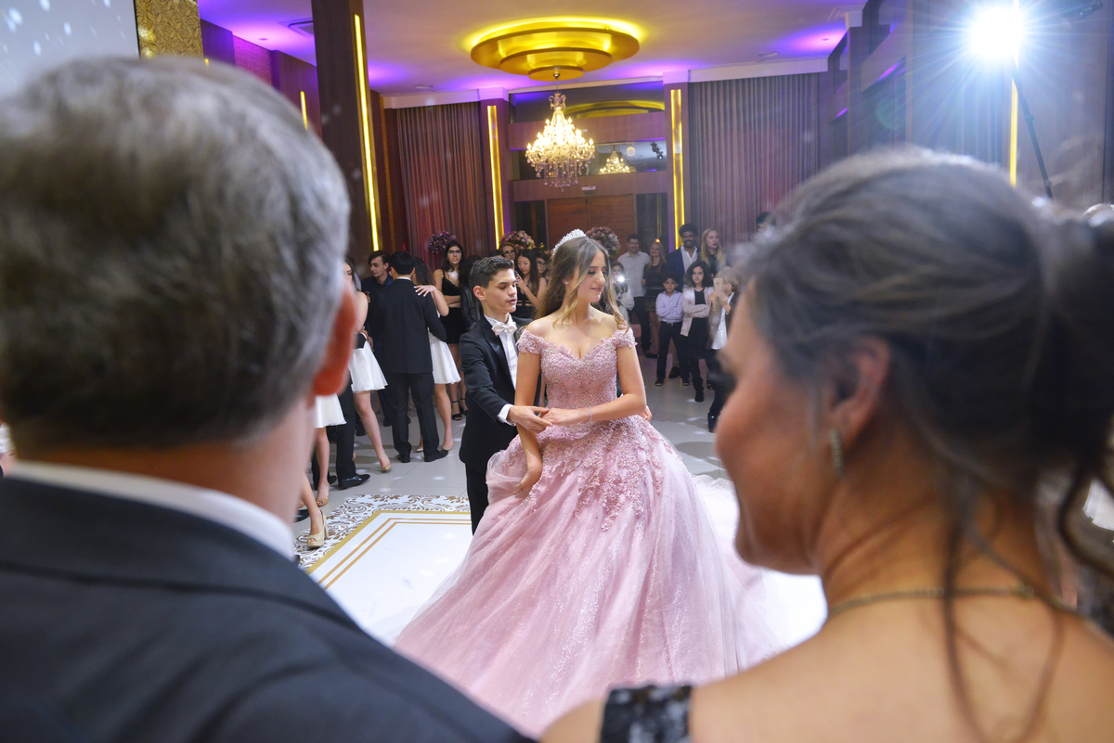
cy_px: 372
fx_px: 805
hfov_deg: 69.4
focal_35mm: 26
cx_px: 557
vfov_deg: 49.6
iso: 3200
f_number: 5.6
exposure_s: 1/200
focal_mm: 26
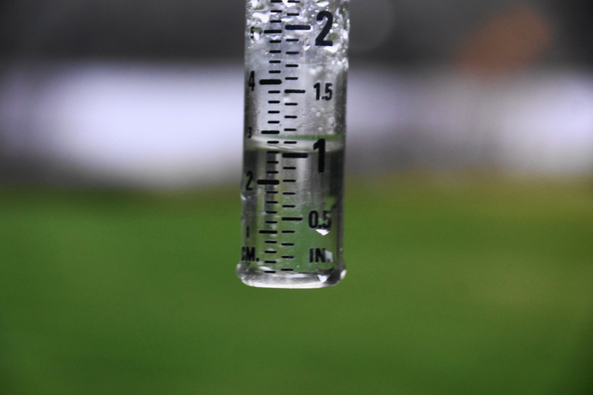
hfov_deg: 16.1
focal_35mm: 128
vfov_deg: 10.7
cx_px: 296
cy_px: 198
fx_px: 2099
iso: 400
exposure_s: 1/20
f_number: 5.6
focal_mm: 85
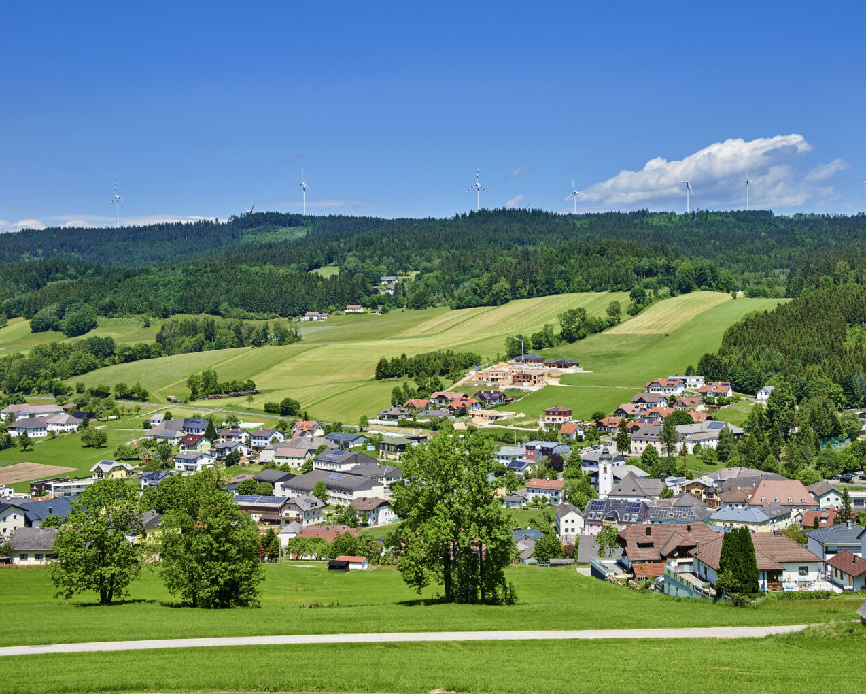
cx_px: 502
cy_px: 347
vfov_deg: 29.2
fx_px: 1333
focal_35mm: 52
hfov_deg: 35.9
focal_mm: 46
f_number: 13
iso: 180
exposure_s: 1/250
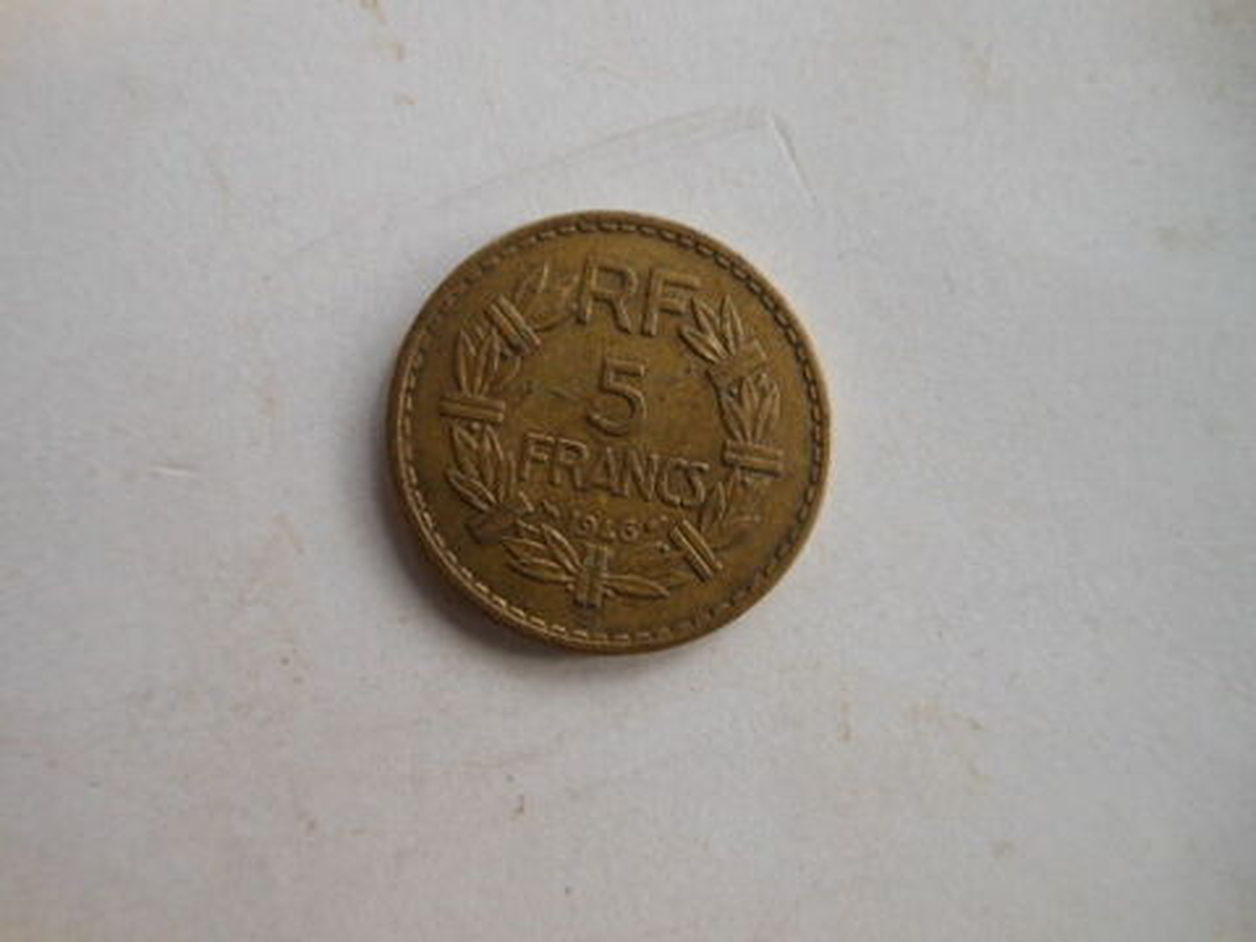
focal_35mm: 25
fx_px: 907
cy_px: 471
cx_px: 628
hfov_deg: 69.4
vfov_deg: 54.9
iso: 125
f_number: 3.2
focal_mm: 4.5
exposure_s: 1/30
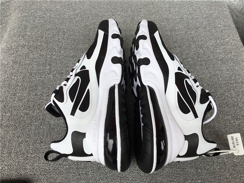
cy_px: 92
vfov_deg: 45.4
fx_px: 219
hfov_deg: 58.4
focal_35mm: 31
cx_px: 122
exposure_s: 1/219
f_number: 2.4
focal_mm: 3.3
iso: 25
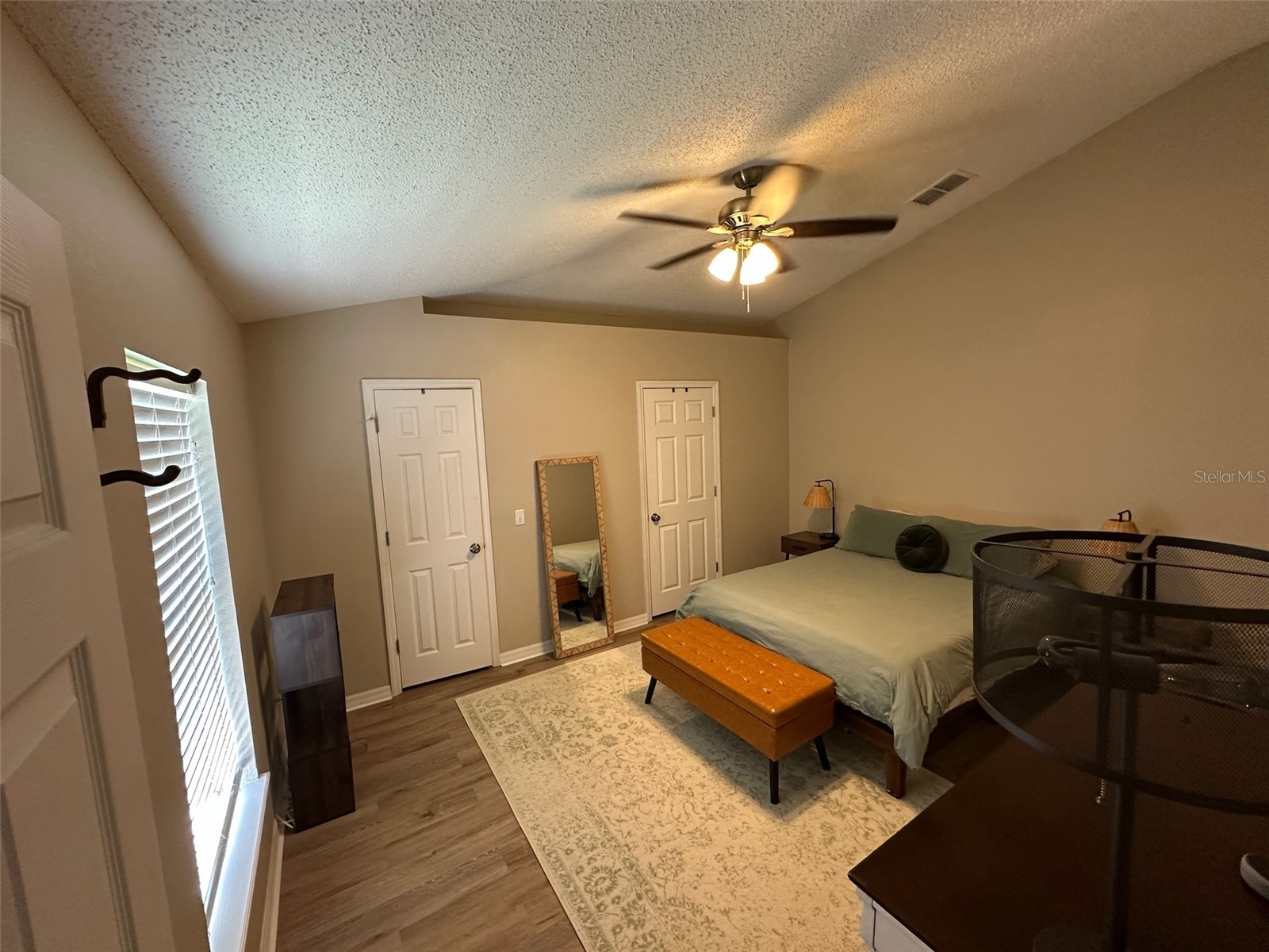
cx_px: 634
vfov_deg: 85.7
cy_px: 476
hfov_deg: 102.1
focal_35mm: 14
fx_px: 513
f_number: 2.2
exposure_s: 1/60
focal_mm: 2.22
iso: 250
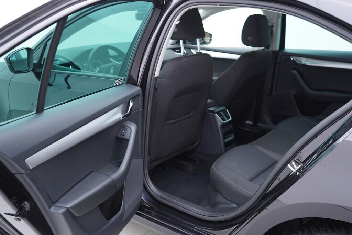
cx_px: 176
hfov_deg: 53.1
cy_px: 118
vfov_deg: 36.9
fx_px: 352
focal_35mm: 36
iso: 250
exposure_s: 1/40
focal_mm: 24
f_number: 2.8
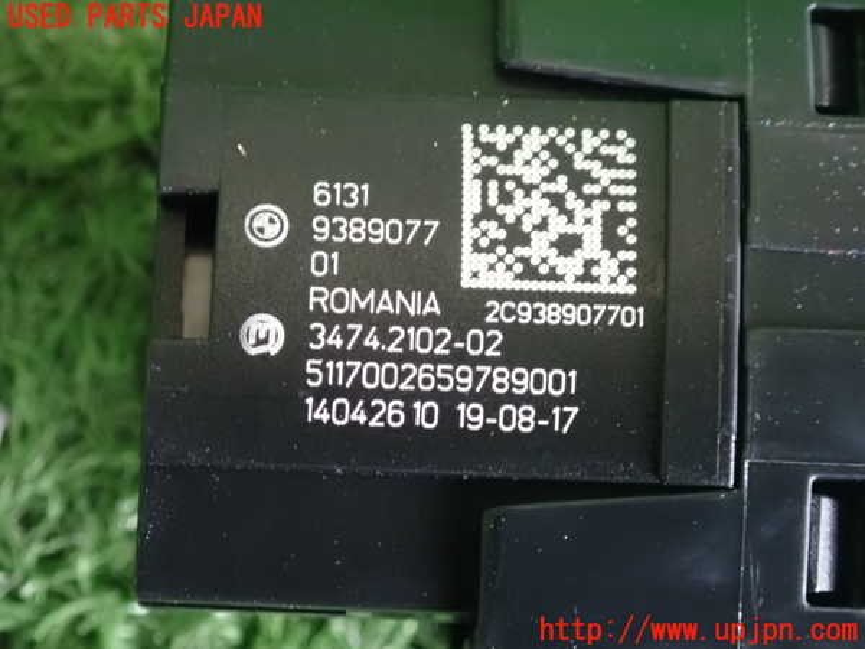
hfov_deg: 19.6
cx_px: 432
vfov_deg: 14.8
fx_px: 2499
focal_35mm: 100
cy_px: 324
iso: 1600
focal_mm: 18
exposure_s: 1/13
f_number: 4.9
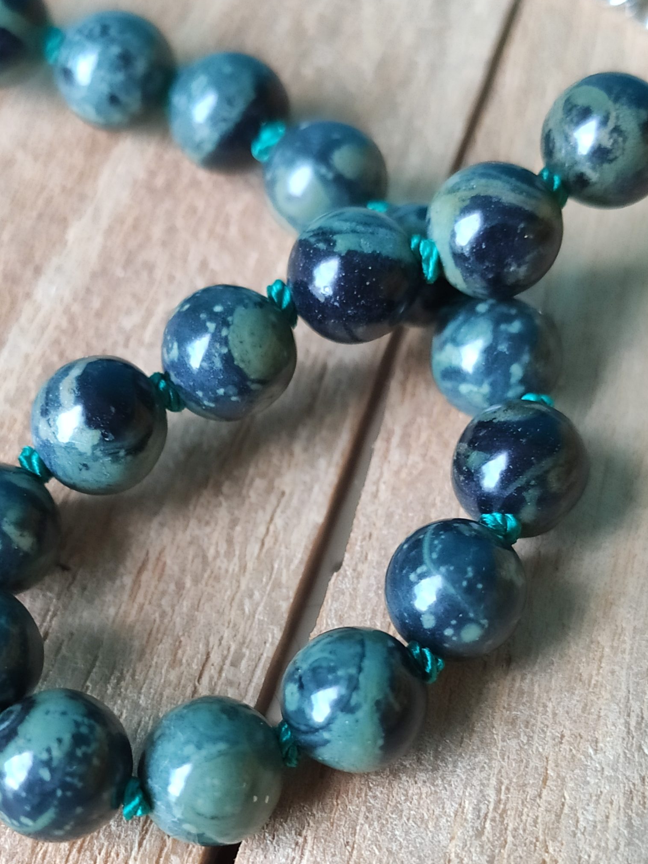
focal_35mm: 33
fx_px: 824
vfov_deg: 54.8
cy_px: 536
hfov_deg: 42.8
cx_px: 274
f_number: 1.75
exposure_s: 1/33
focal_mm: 4.77
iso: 818
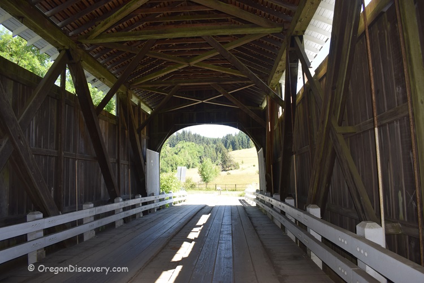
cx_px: 212
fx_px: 318
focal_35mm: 27
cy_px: 142
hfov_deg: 67.4
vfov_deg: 47.9
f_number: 5.6
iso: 180
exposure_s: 1/125
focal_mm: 18
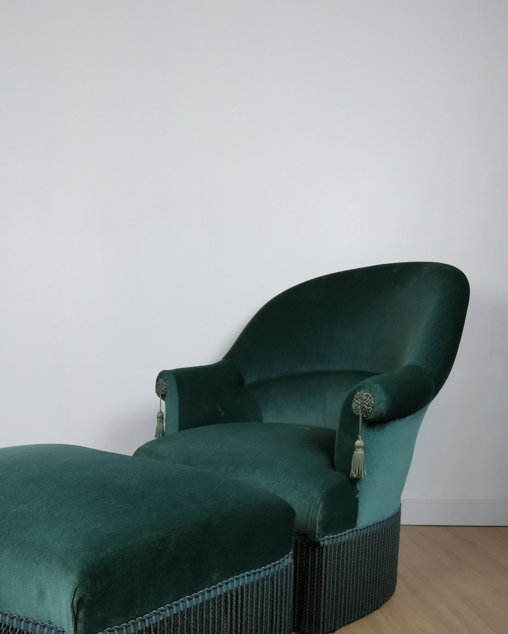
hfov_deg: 45.0
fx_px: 601
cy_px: 452
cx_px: 165
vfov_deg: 53.8
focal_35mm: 32
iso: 125
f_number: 2.2
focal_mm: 2.35
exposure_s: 1/50
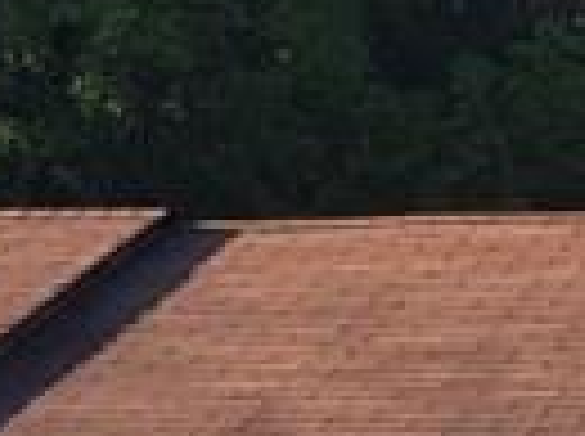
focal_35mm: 229
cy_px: 503
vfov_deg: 6.4
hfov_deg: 8.6
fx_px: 3863
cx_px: 441
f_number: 2.2
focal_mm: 4.15
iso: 32
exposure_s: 1/549
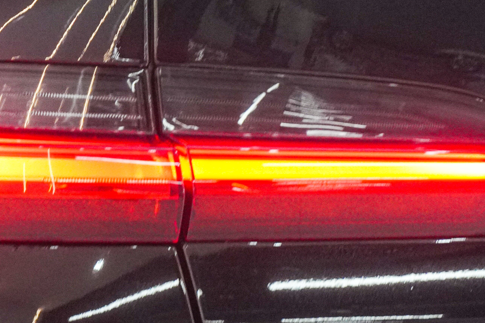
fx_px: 2344
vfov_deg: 7.9
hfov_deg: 11.8
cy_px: 92
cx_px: 79
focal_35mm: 174
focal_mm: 50
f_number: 6.3
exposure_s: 1/80
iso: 2500
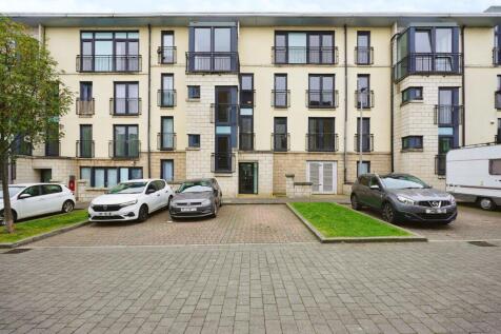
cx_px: 250
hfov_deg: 96.8
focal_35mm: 16
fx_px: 223
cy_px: 167
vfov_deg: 73.7
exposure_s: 1/80
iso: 100
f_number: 5
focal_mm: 16
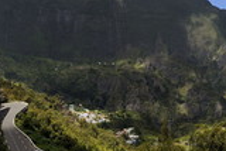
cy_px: 95
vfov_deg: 31.8
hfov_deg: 46.2
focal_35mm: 42
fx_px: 264
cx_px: 130
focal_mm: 16
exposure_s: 1/160
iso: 200
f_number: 14
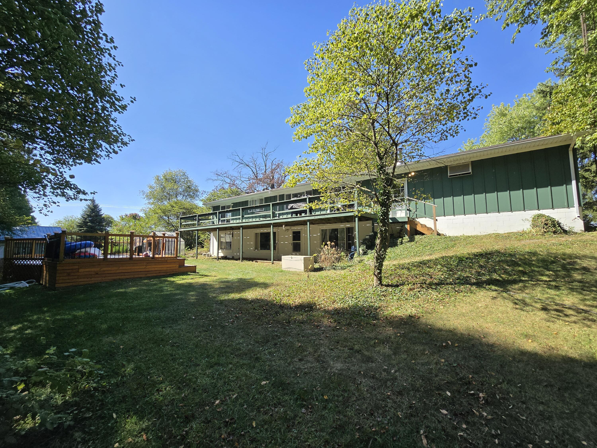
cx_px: 298
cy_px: 224
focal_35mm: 13
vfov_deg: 89.9
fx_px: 224
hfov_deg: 106.2
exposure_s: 1/1099
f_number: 2.2
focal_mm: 2.2
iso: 50
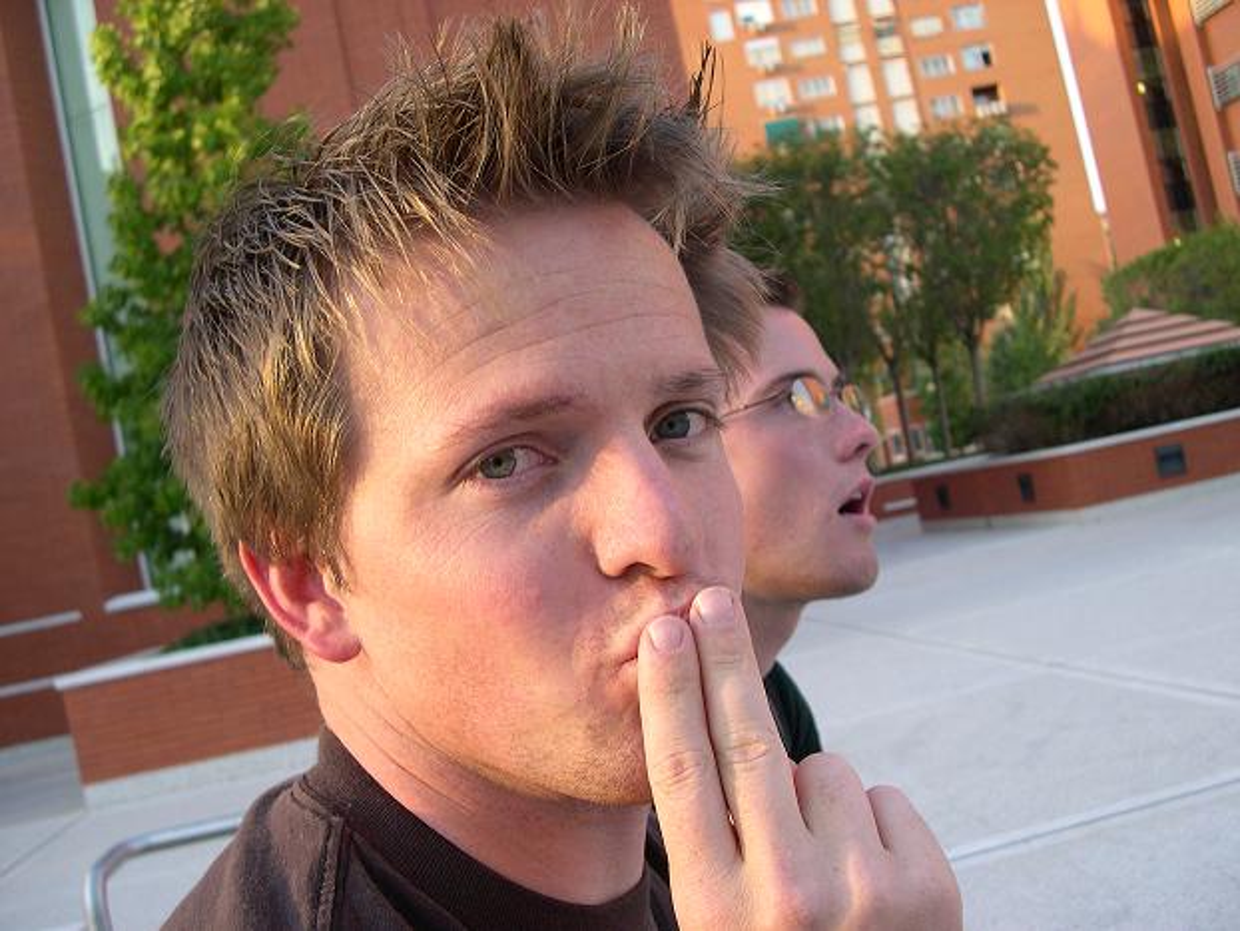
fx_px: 1362
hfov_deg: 49.0
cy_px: 466
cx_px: 620
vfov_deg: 37.7
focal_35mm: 38
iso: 100
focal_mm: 8
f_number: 2.8
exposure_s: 1/126
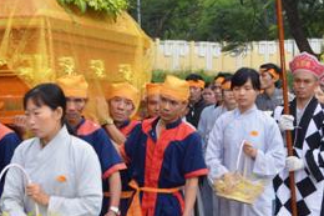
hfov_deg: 17.2
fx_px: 1061
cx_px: 45
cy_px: 94
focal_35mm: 118
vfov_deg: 11.6
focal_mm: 32
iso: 250
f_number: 9.5
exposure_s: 1/60
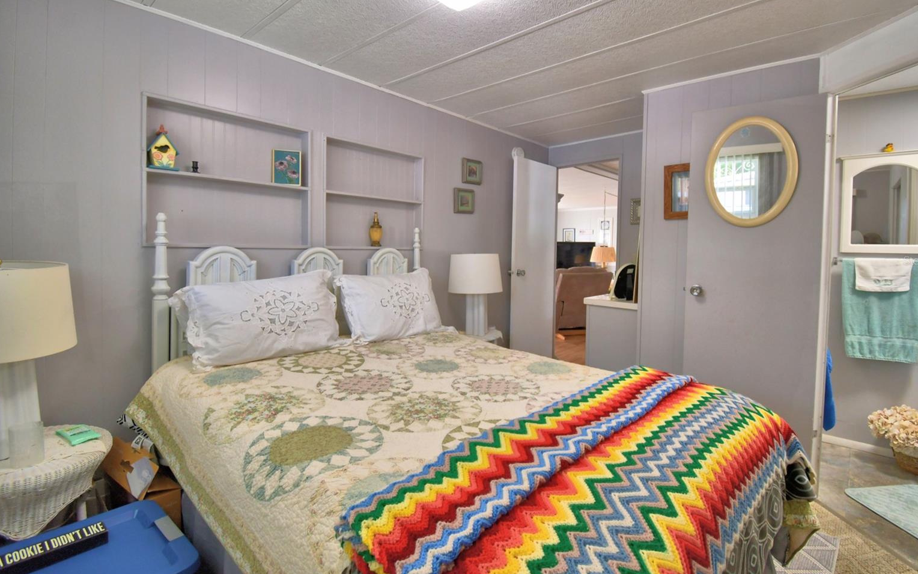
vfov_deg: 71.1
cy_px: 260
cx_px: 476
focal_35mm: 16
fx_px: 400
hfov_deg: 97.8
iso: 400
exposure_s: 1/50
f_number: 4.5
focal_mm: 10
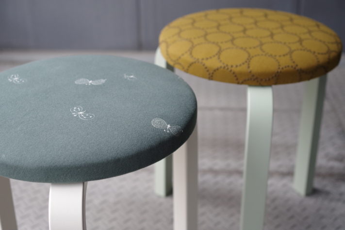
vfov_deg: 26.0
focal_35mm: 52
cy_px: 115
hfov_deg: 38.2
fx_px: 498
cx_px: 172
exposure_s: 1/1000
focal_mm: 35
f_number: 2.8
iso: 800
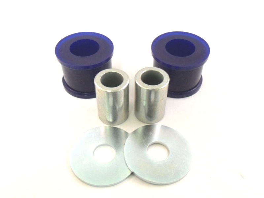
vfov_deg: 44.2
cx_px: 132
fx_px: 244
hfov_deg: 56.8
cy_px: 99
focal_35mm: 32
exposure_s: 1/30
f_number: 3.7
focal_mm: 5.7
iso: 200
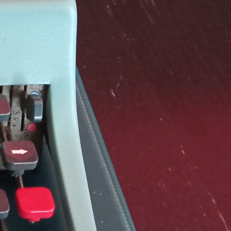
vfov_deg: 14.9
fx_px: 883
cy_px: 162
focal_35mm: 117
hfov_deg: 13.1
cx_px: -213
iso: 526
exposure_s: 1/25
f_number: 2.2
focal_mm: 3.79
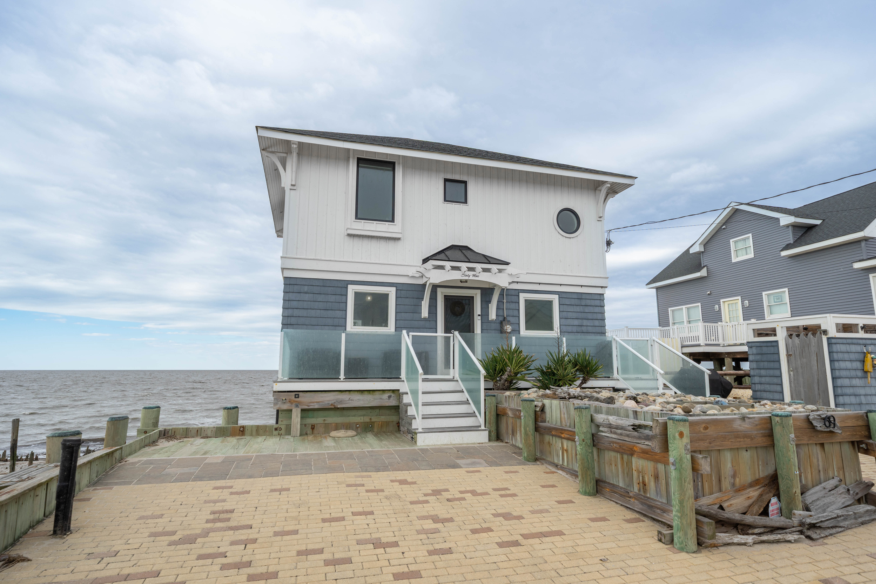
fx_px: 438
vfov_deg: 67.4
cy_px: 292
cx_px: 438
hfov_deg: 90.0
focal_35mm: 18
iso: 100
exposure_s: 1/160
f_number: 9
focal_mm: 18
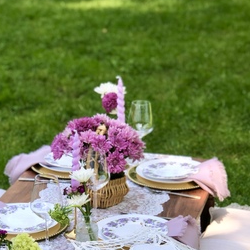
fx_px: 989
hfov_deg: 14.4
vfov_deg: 14.2
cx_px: 83
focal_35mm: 121
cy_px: 237
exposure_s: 1/128
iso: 20
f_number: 2.8
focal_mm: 6.6
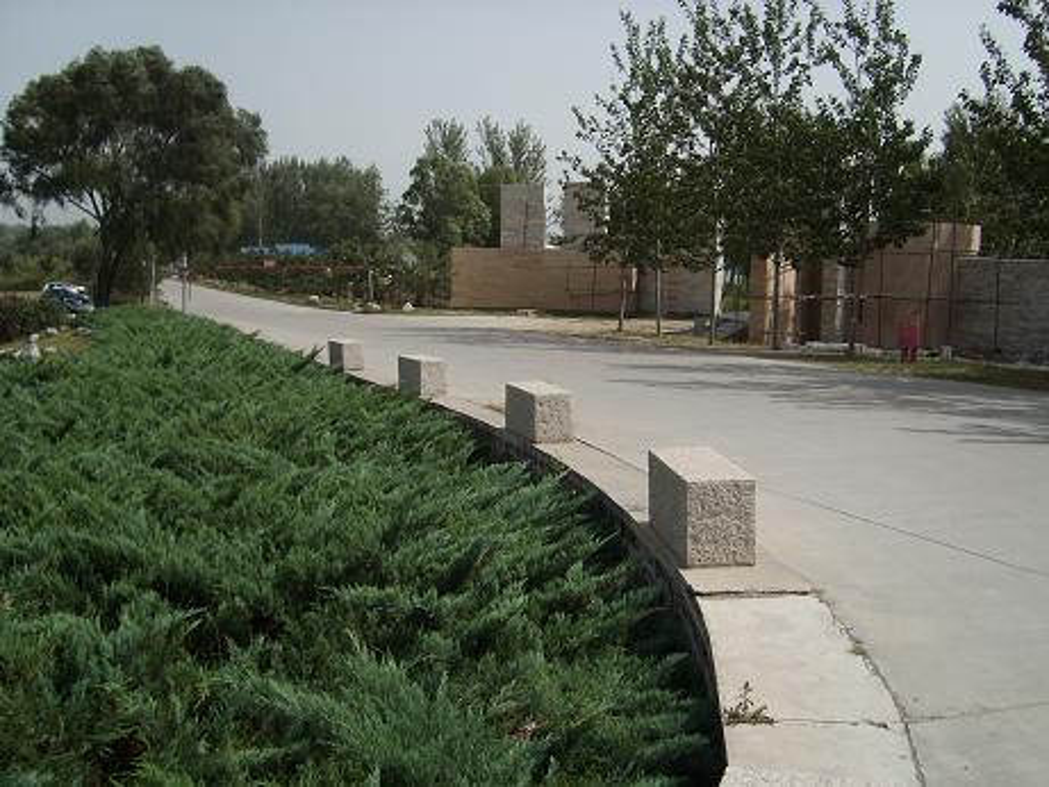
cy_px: 394
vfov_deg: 40.7
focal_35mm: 35
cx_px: 524
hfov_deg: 52.6
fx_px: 1061
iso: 50
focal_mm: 5.8
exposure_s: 1/419
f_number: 7.1
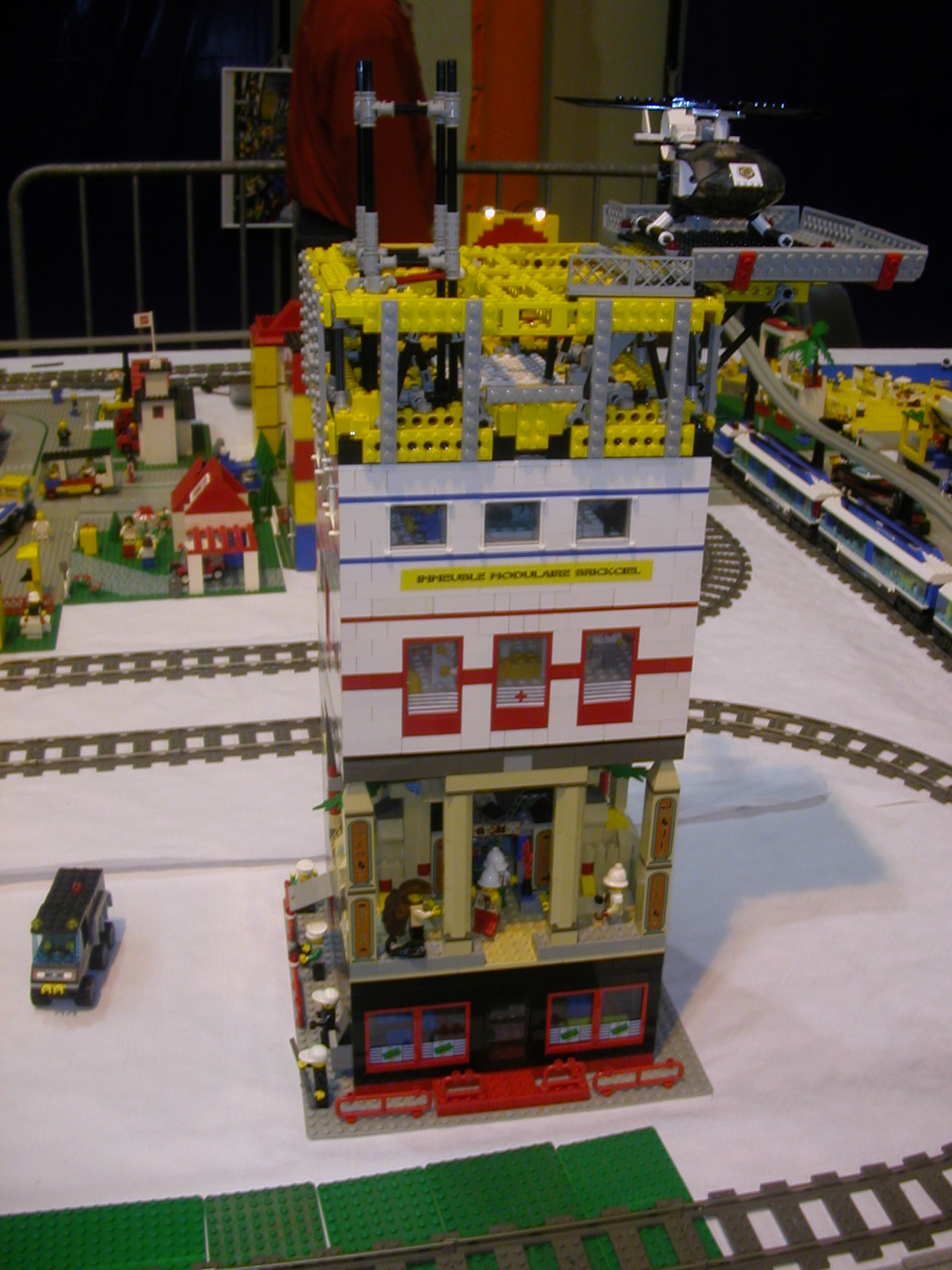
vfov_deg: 50.1
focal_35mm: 37
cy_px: 635
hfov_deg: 38.7
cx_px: 476
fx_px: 1357
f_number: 2.7
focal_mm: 5.6
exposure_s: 1/30
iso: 100
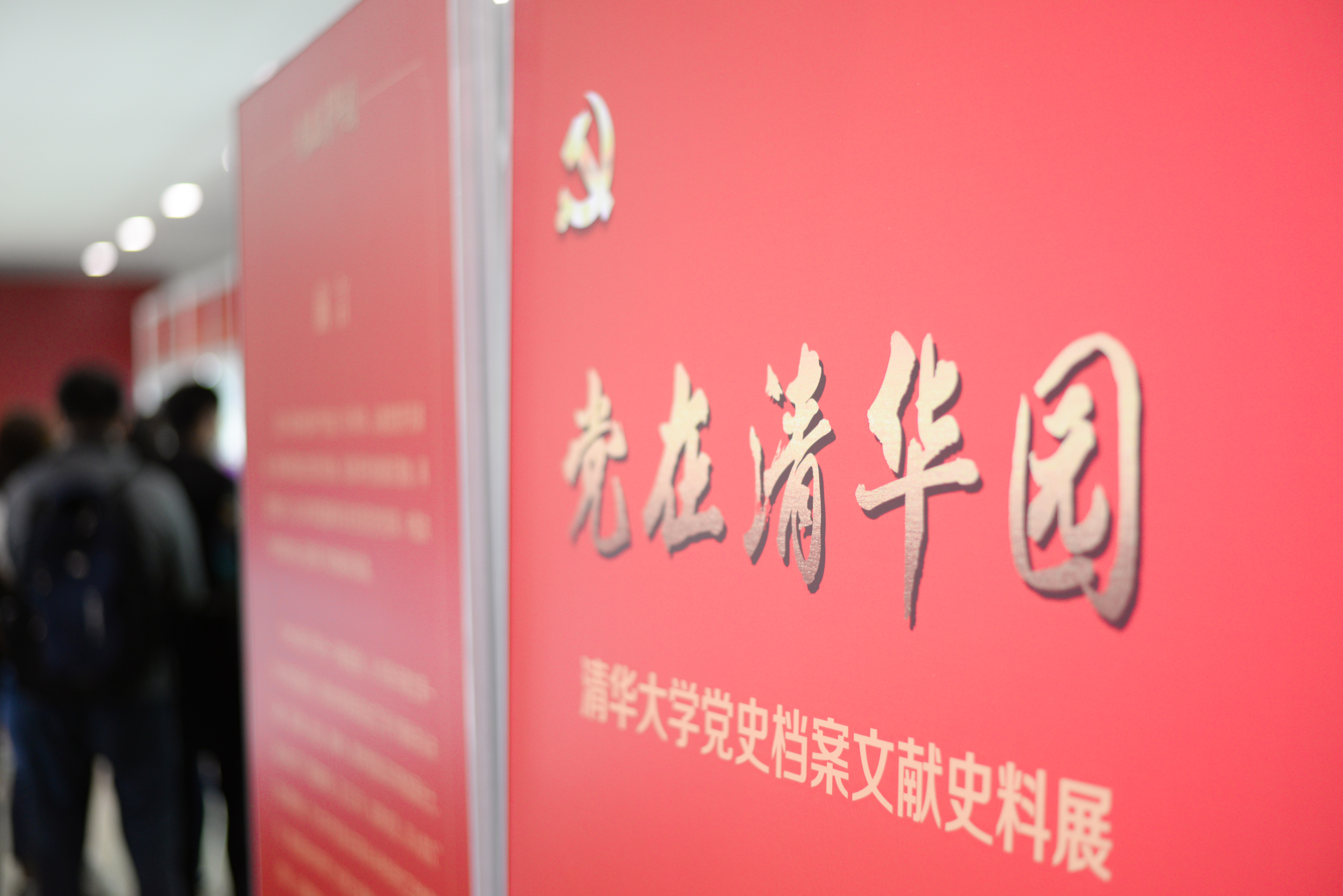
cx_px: 672
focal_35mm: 50
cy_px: 448
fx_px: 1866
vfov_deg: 27.0
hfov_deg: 39.6
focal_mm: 50
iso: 640
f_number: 1.8
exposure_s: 1/200
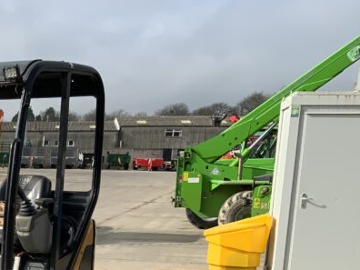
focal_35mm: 75
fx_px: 780
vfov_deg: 18.7
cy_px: 315
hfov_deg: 23.4
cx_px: -93
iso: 16
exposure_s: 1/1490
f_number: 1.8
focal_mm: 3
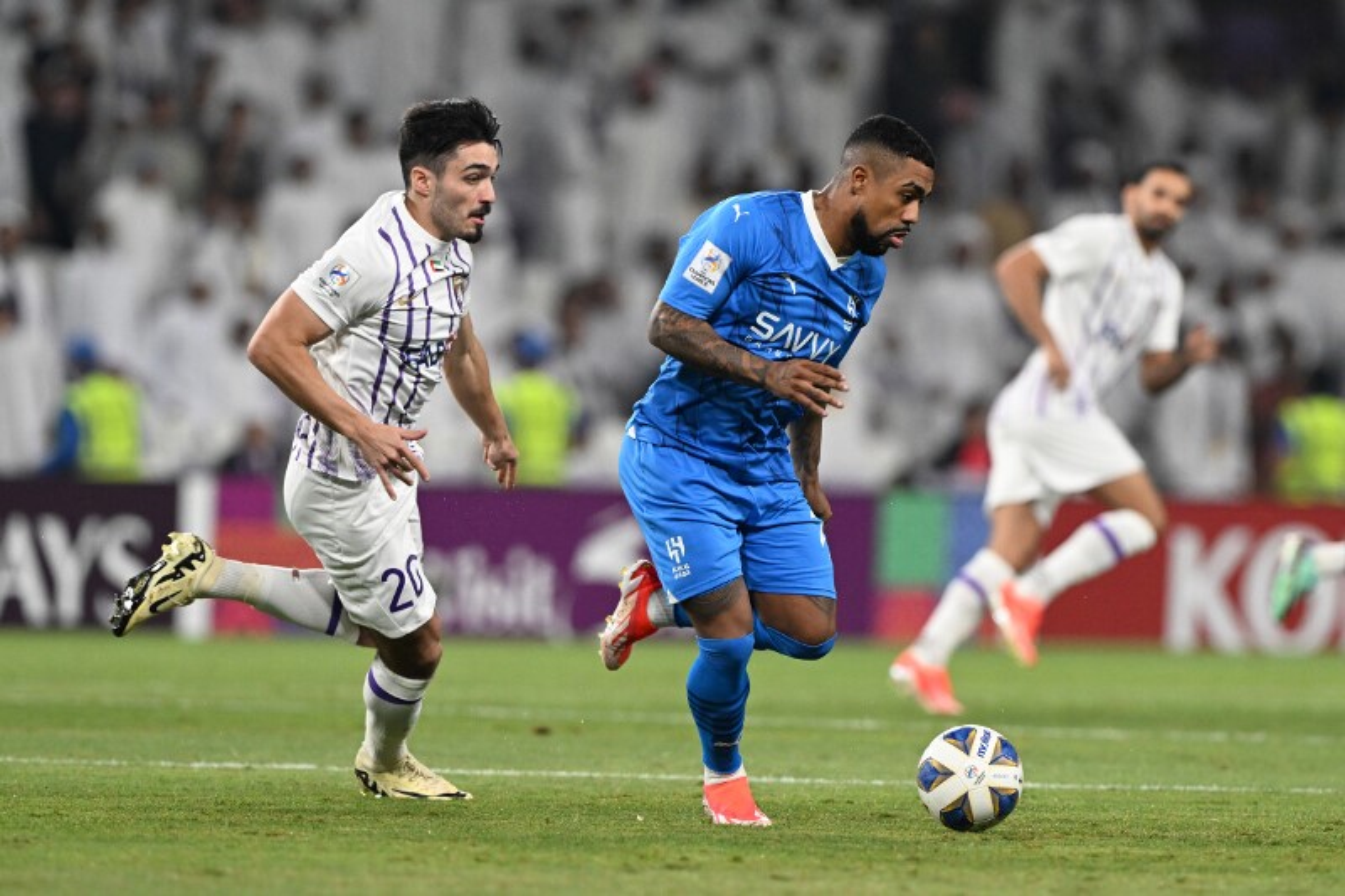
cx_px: 672
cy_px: 448
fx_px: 14940
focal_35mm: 400
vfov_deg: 3.4
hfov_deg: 5.2
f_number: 4
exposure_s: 1/2000
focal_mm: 400
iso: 3200
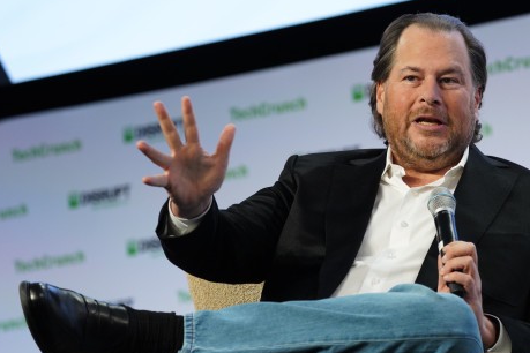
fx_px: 3518
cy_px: 186
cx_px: 341
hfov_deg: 8.6
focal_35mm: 239
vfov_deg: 5.7
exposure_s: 1/320
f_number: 5.6
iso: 1600
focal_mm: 183
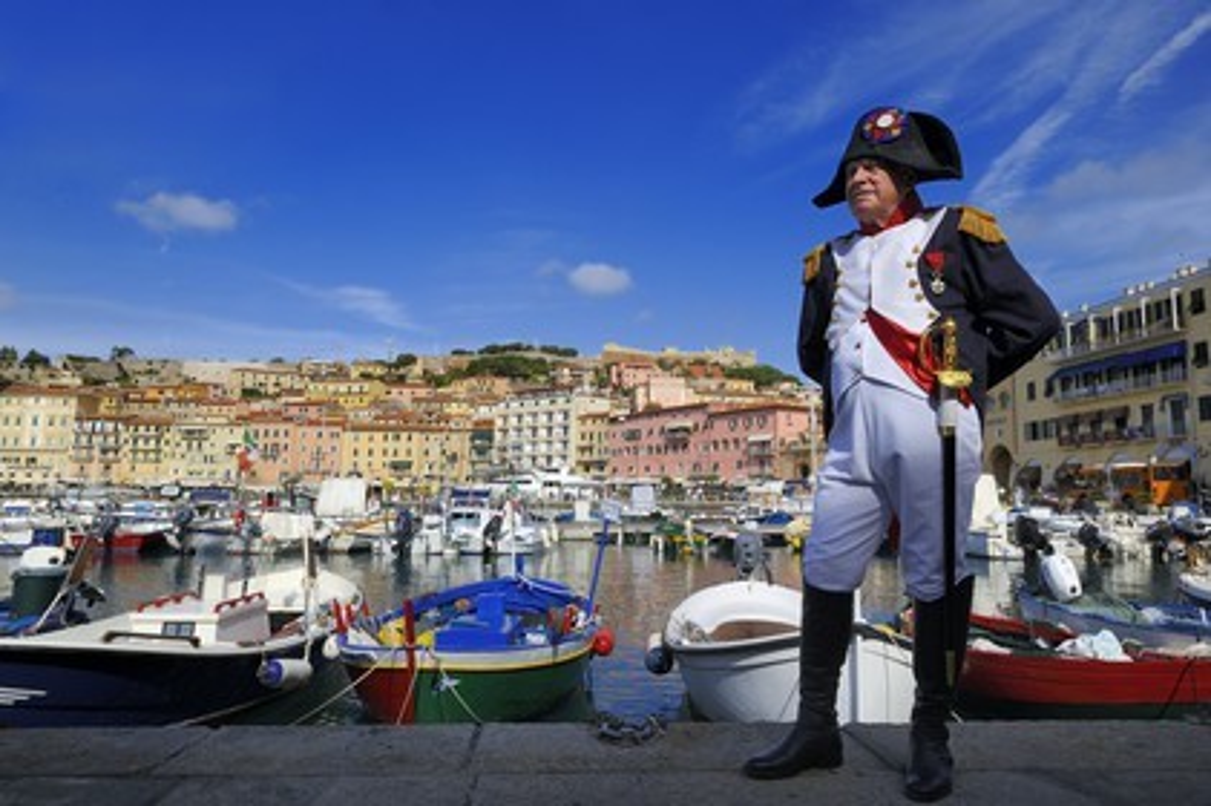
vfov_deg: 53.1
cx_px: 606
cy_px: 403
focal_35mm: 24
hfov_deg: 73.8
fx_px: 807
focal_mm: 24
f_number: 16
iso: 200
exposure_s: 1/200
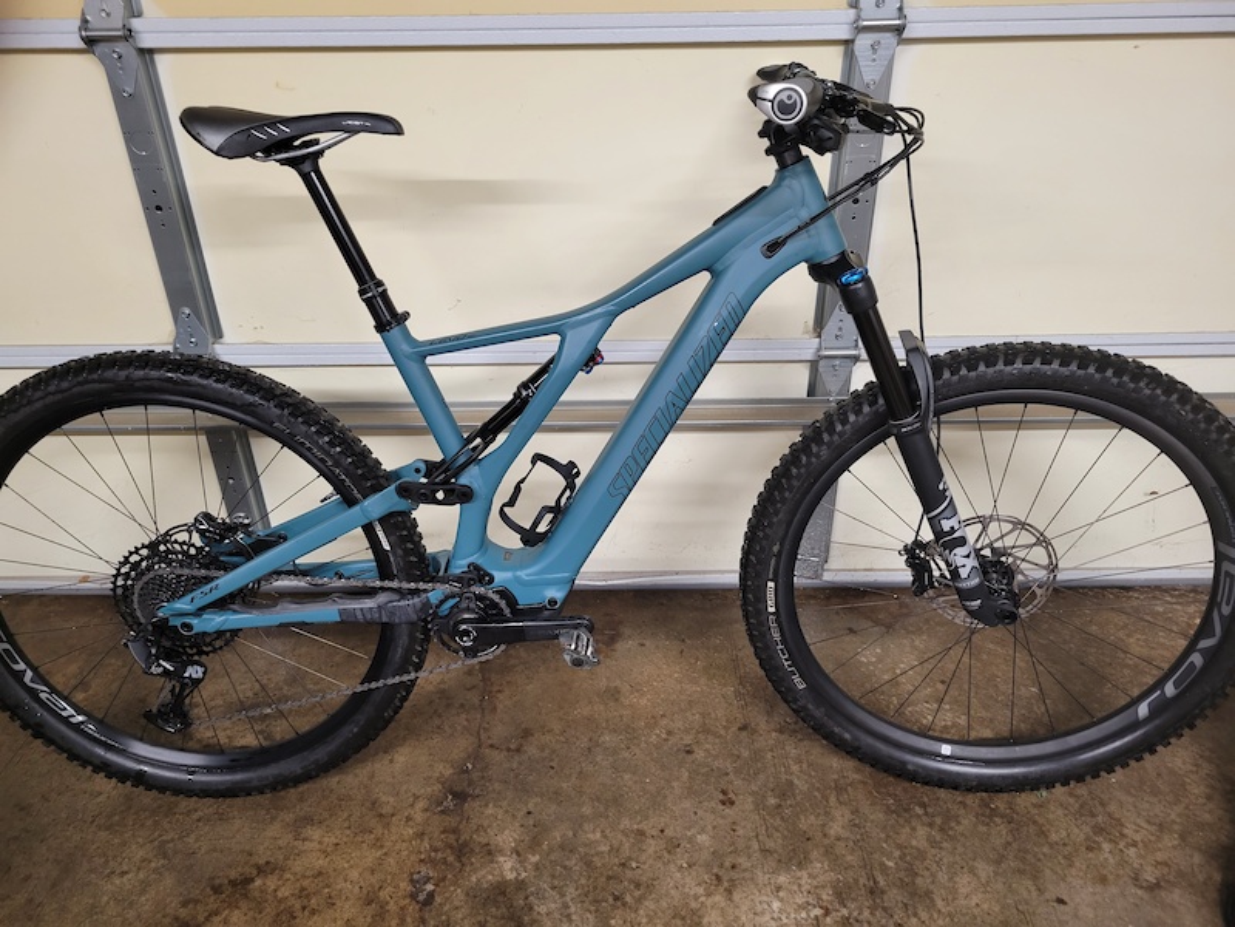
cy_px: 464
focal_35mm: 26
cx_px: 618
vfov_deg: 53.1
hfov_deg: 67.3
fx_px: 928
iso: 250
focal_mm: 5.4
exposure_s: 1/40
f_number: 1.8
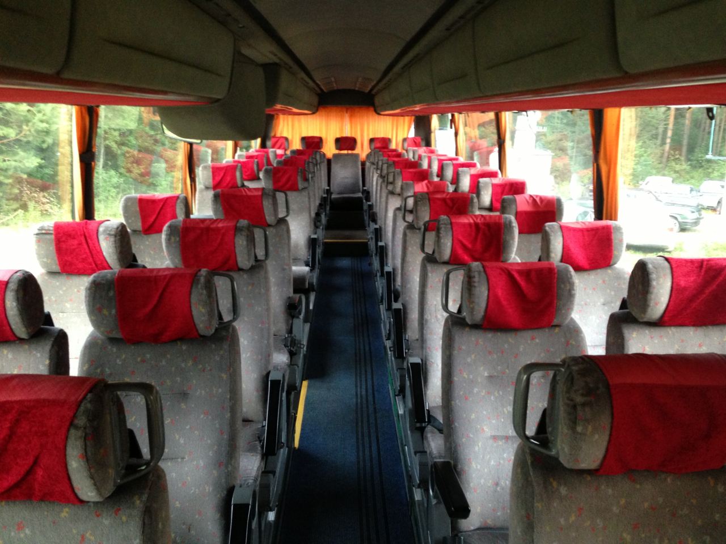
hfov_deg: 55.4
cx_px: 363
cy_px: 272
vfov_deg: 42.9
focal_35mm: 33
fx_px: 692
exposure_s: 1/20
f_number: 2.4
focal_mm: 4.13
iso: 250
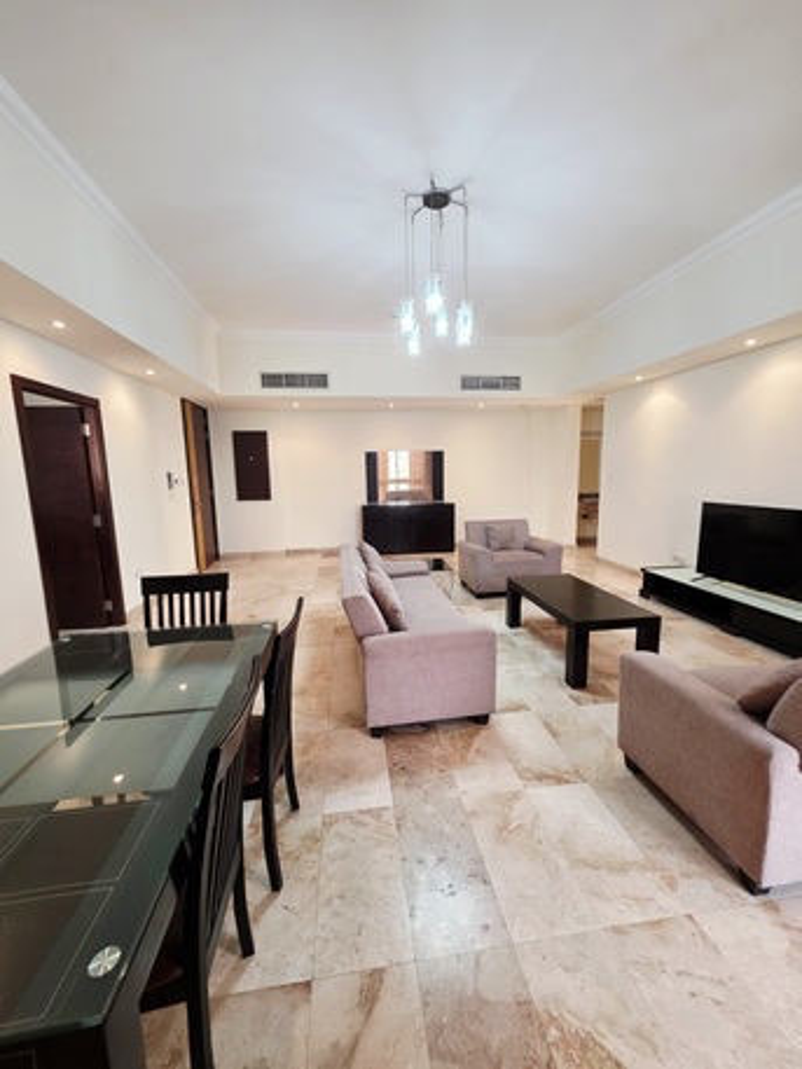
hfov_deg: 89.9
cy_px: 534
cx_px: 401
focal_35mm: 13
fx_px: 401
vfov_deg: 106.2
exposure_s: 1/50.3
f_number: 1.9
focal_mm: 2.2
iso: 160
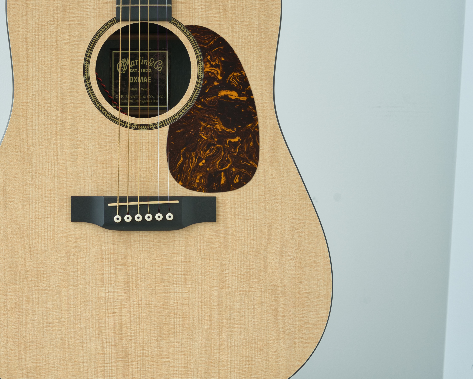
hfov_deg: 23.3
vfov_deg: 18.9
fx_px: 1134
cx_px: 106
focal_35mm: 81
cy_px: 168
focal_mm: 55
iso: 400
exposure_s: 1/100
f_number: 8
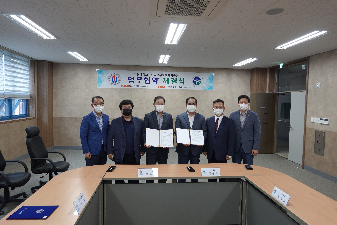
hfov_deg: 73.7
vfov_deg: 53.1
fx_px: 225
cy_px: 112
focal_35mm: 24
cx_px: 168
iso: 160
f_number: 2.8
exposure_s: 1/30
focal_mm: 9
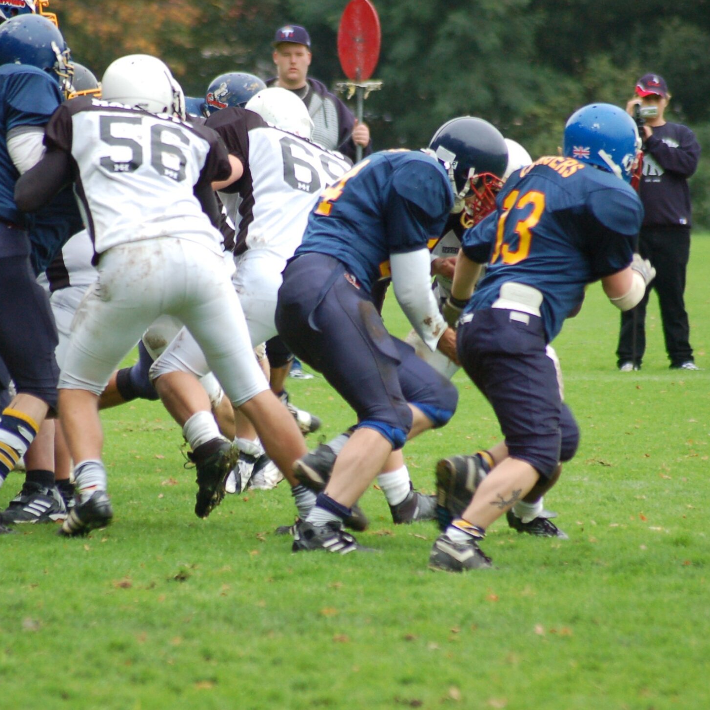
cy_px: 355
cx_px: 326
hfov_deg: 4.1
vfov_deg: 4.1
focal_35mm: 423
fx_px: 9816
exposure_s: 1/320
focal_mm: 220
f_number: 5.3
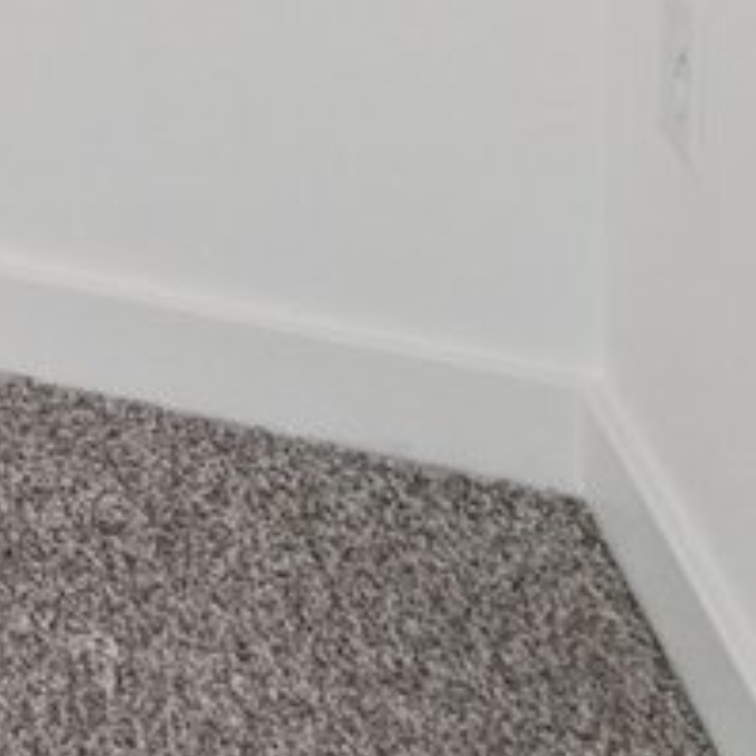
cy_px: -1178
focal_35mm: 104
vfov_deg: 12.3
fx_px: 2570
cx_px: -1936
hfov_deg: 9.3
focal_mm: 10
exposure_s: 1/15
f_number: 8
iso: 360
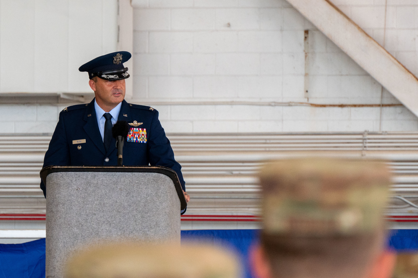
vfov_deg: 4.5
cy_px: 146
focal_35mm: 308
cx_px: 129
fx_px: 3576
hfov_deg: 6.7
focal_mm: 175
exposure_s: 1/800
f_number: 7.1
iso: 3200
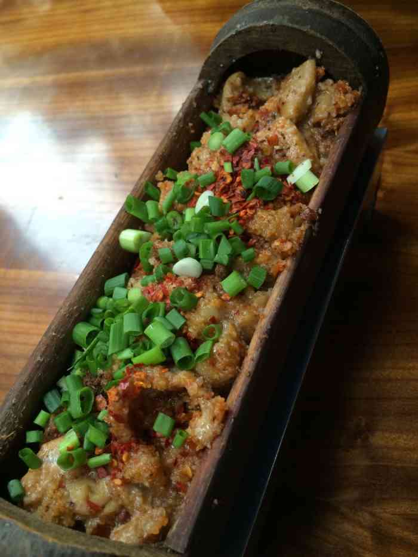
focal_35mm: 29
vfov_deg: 61.7
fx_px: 467
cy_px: 278
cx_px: 209
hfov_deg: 48.2
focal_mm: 4.15
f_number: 2.2
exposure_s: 1/33
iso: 80
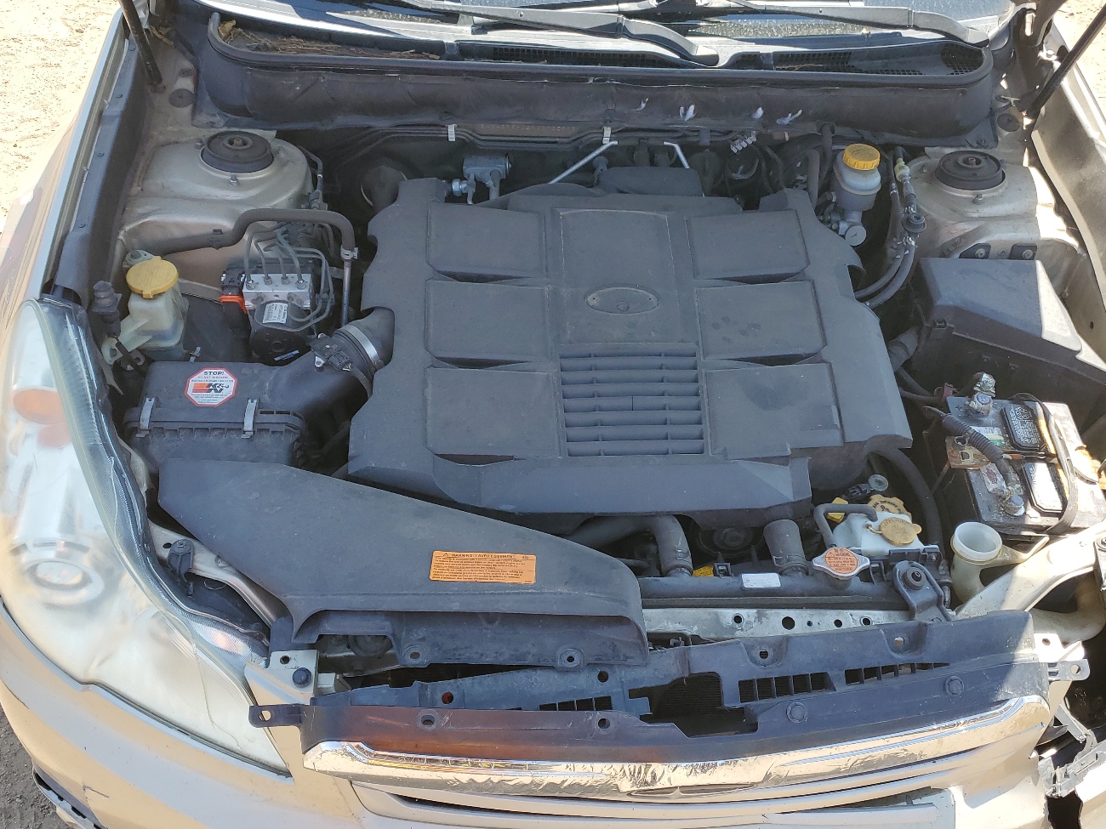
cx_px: 584
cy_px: 439
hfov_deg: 56.8
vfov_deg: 44.1
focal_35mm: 32
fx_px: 1022
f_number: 1.5
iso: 50
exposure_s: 1/667
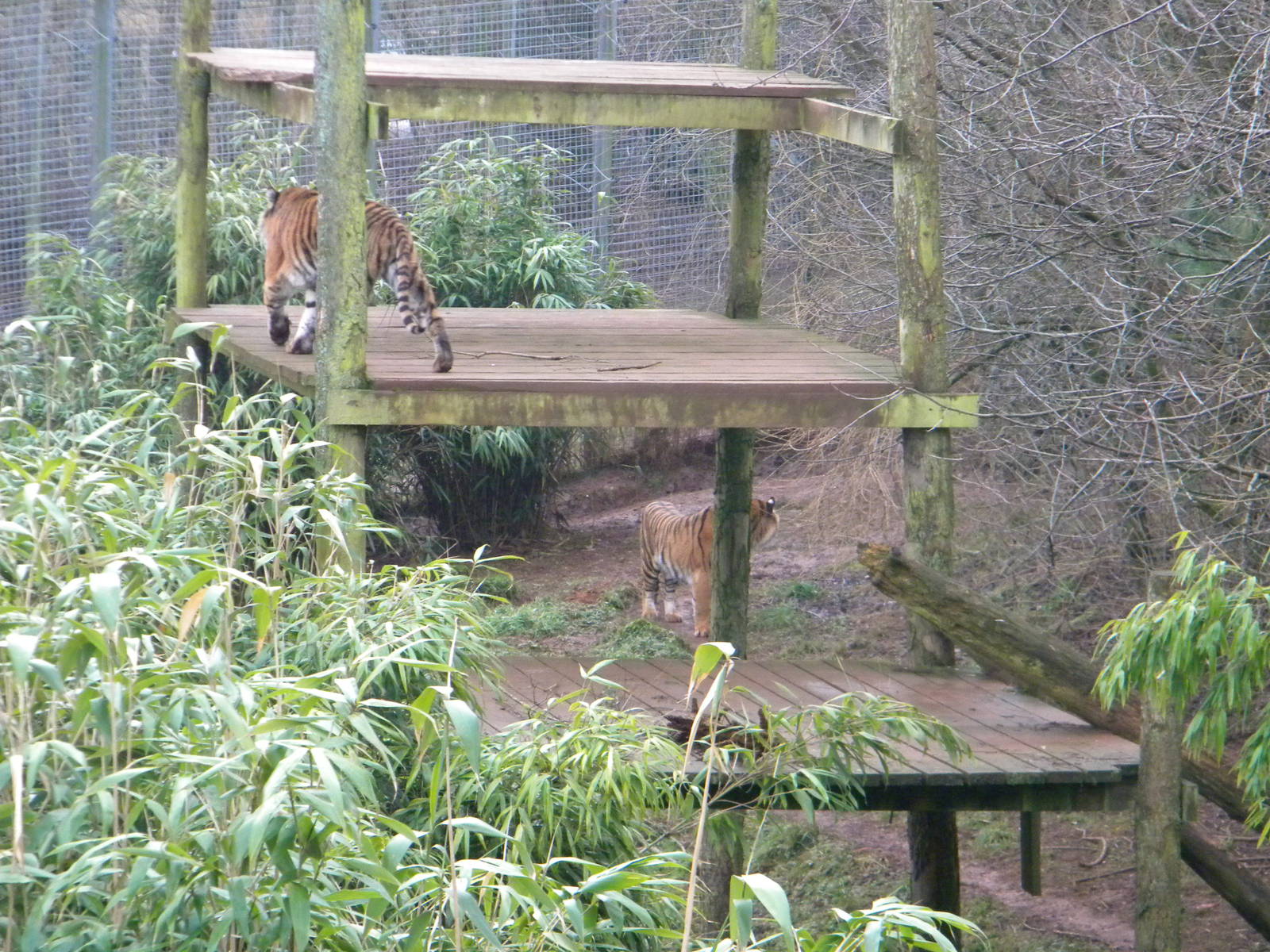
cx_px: 635
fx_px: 5430
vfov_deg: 10.0
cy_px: 476
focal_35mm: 148
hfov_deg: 13.3
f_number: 5
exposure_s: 1/140
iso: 544
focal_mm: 26.8
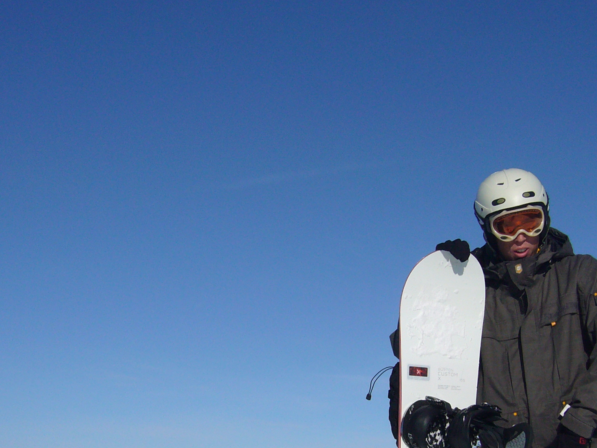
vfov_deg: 22.4
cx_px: 343
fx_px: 1121
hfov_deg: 29.8
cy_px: 332
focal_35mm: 65
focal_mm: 5.8
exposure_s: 1/1300
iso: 100
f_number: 5.6
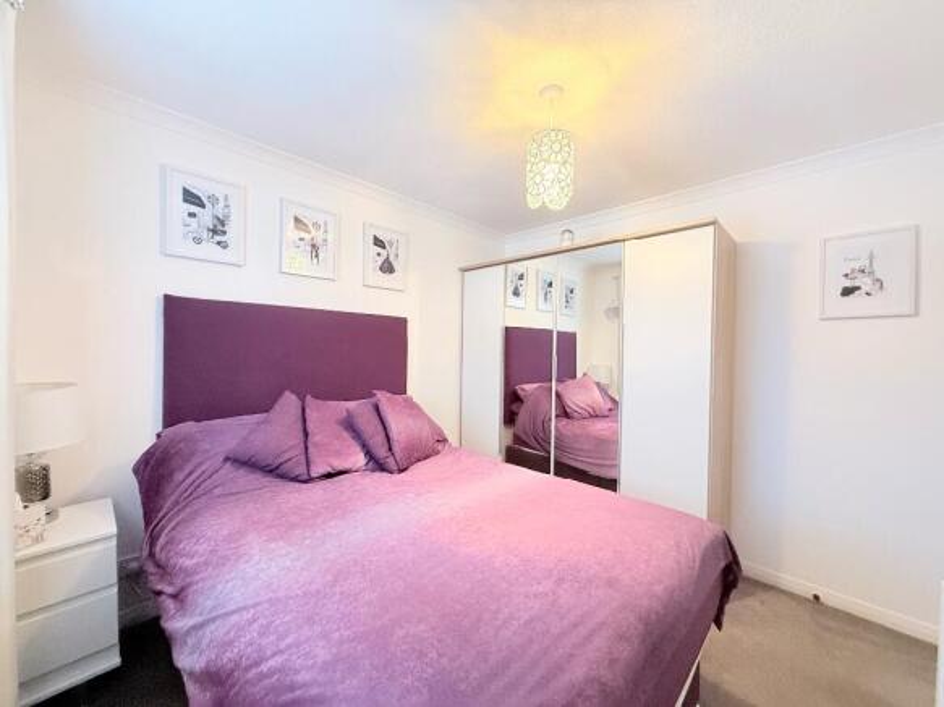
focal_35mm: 14
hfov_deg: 102.1
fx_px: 382
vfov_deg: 85.7
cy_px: 354
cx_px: 472
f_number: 2.2
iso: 320
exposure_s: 1/50
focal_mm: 2.22
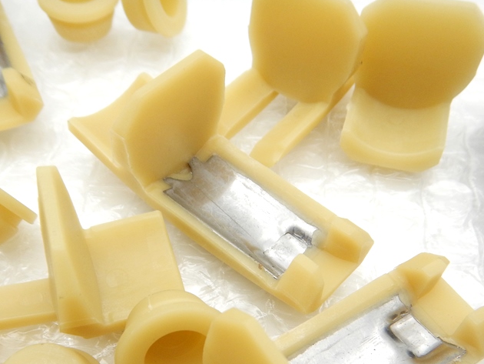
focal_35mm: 39
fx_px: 546
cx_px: 221
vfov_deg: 35.6
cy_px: 292
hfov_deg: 47.8
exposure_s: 1/250
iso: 180
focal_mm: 4.3
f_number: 2.8
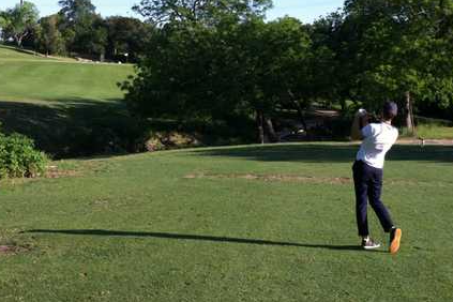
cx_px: 229
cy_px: 74
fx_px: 692
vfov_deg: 24.3
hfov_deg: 36.2
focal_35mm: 55
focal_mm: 3.85
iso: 80
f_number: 2.8
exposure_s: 1/508
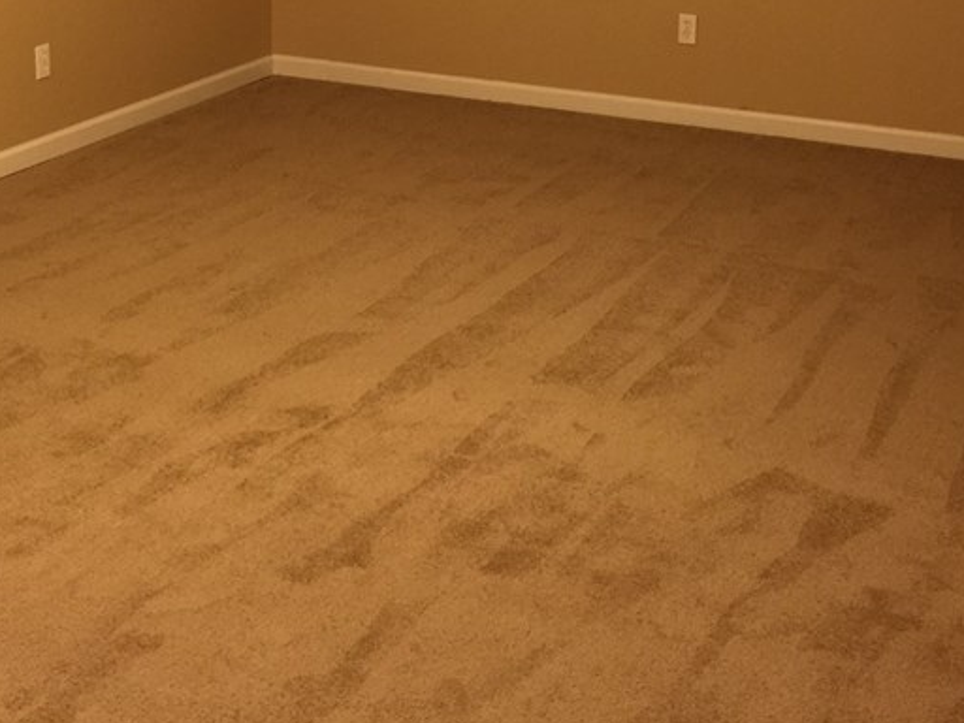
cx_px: 441
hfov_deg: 33.2
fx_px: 1615
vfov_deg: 24.3
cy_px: 41
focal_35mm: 58
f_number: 2.2
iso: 125
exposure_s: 1/8
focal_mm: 4.15
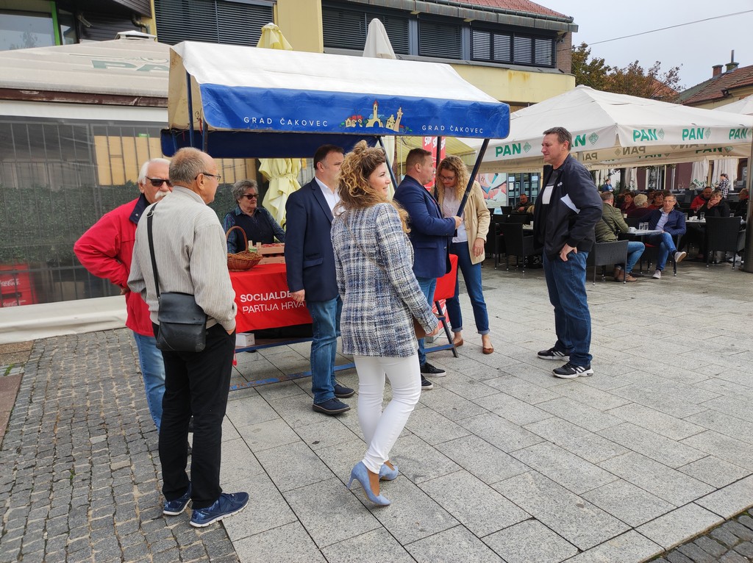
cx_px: 376
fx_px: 543
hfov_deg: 69.4
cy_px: 282
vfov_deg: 54.8
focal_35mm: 25
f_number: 1.79
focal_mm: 4.7
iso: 50
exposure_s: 1/315
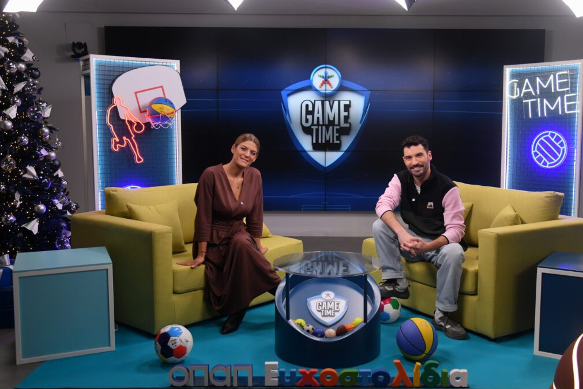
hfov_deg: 50.5
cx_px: 333
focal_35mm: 38
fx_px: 615
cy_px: 185
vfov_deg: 35.0
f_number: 4
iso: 1600
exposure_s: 1/400
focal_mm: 32
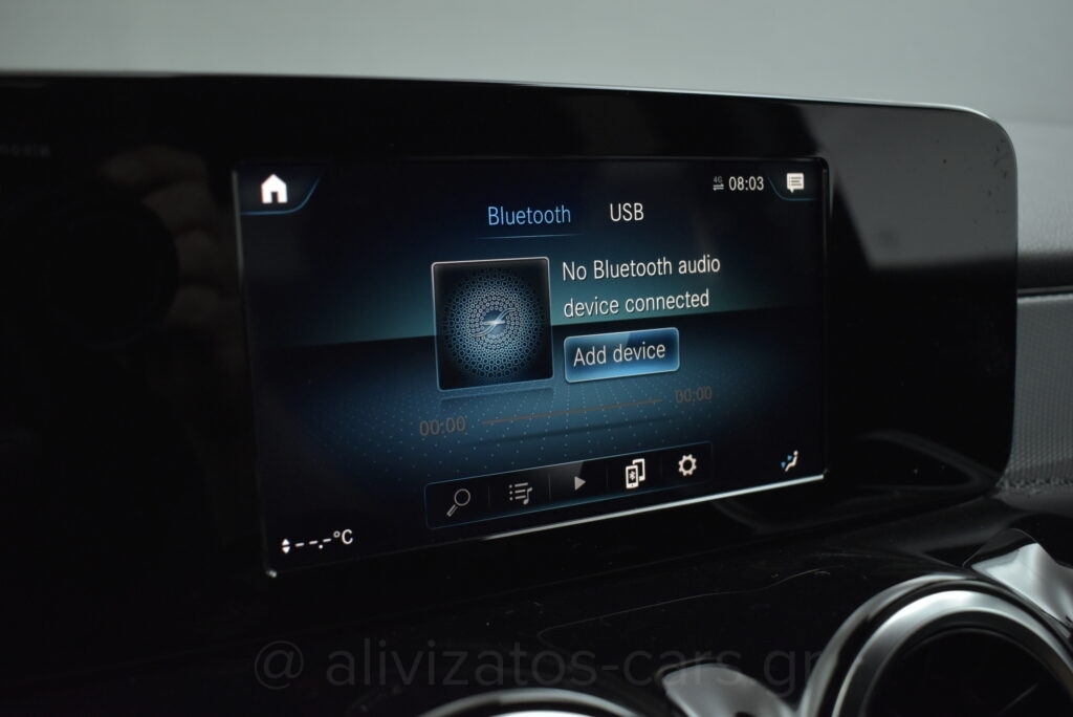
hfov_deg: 57.2
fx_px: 984
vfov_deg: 40.0
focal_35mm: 33
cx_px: 536
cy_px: 358
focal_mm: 22
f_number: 3.8
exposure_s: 1/125
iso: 1600
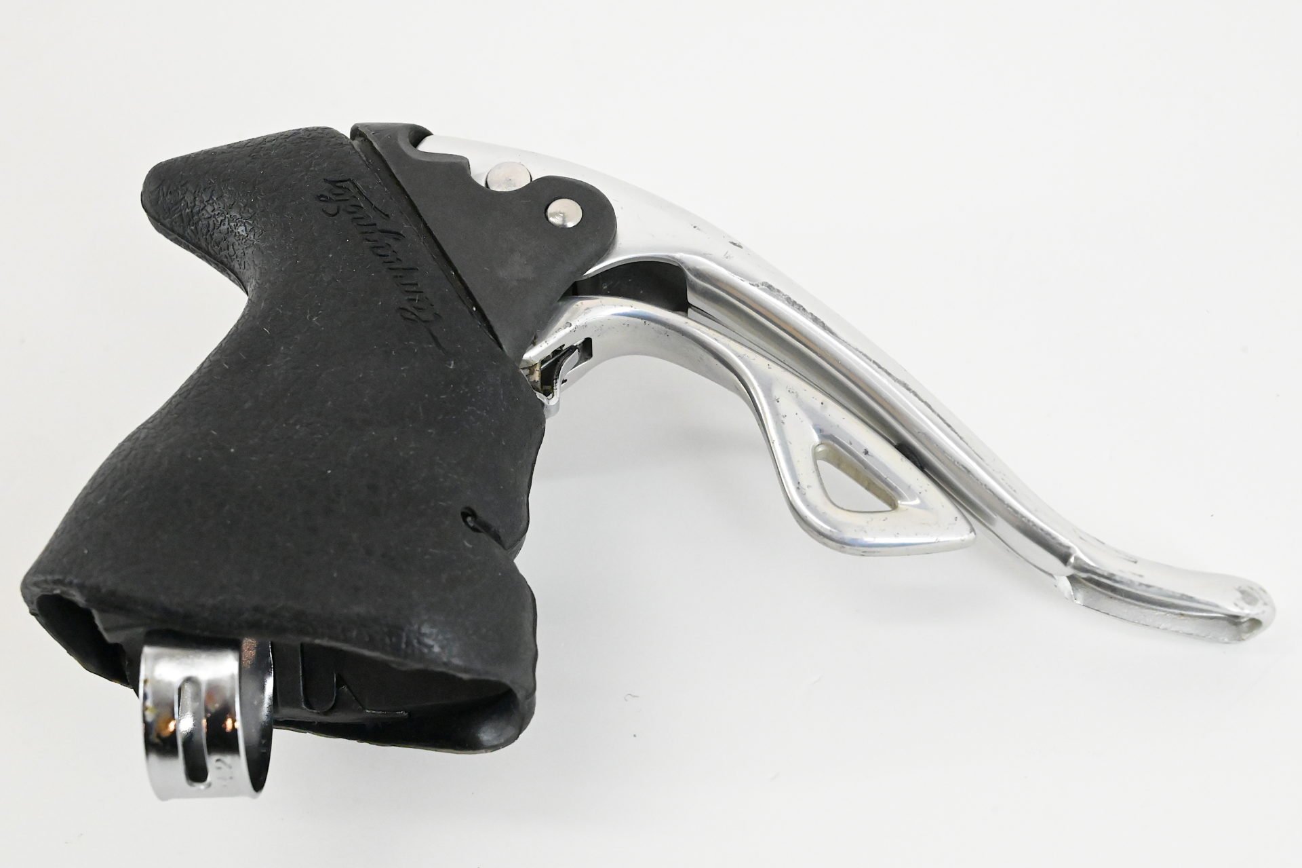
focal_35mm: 70
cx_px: 651
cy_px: 434
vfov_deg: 19.4
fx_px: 2531
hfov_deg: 28.9
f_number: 13
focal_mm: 70
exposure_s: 1/640
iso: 20000
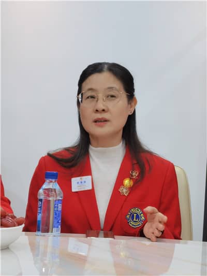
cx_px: 104
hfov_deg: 12.6
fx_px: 940
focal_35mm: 118
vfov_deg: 16.7
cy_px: 138
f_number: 1.9
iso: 100
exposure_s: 1/100
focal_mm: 6.71
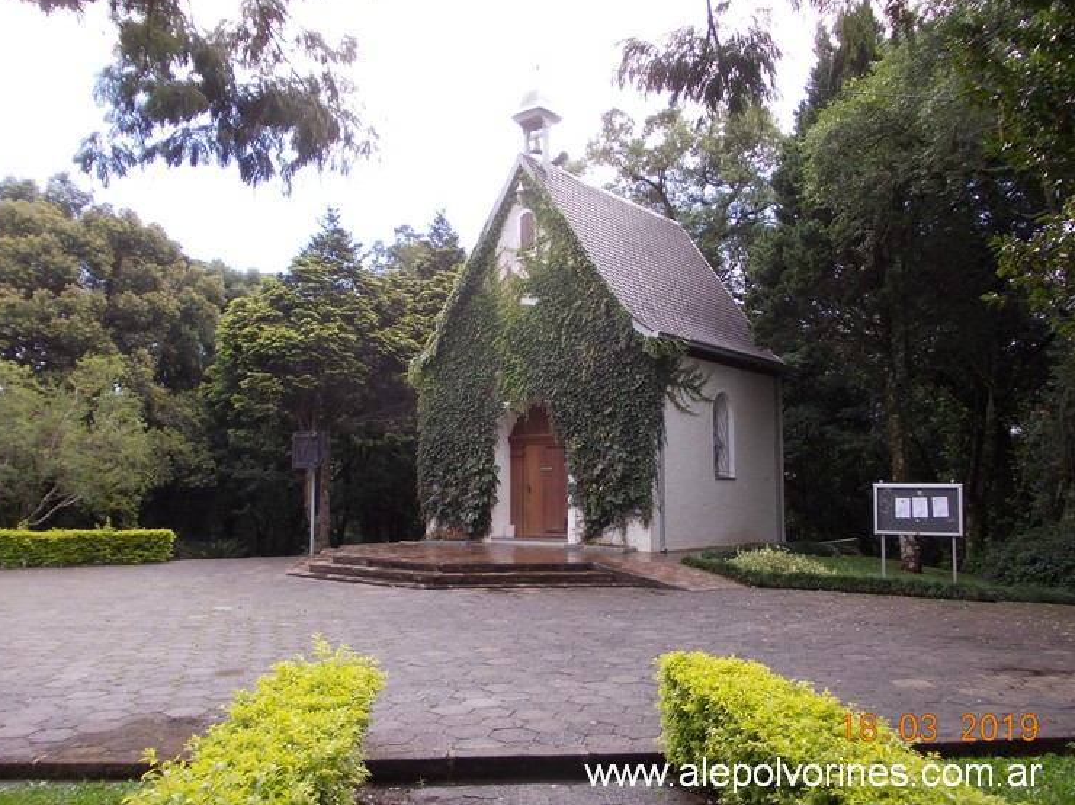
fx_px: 900
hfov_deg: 61.7
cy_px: 410
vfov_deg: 48.2
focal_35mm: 29
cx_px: 539
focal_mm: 4
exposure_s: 1/320
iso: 80
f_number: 2.7
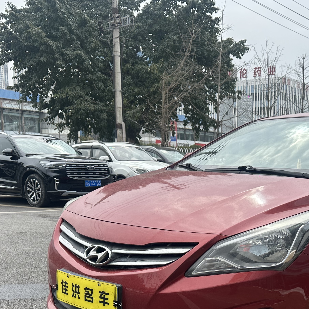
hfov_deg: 34.7
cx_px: 256
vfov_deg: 35.0
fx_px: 475
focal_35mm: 47
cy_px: 242
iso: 80
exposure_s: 1/1779
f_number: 1.78
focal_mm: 6.86
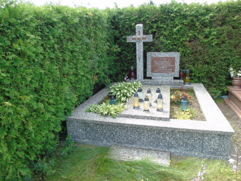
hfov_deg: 69.4
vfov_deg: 54.9
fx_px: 174
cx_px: 120
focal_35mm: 25
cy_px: 90
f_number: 3.4
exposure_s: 1/125
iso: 80
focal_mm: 4.4
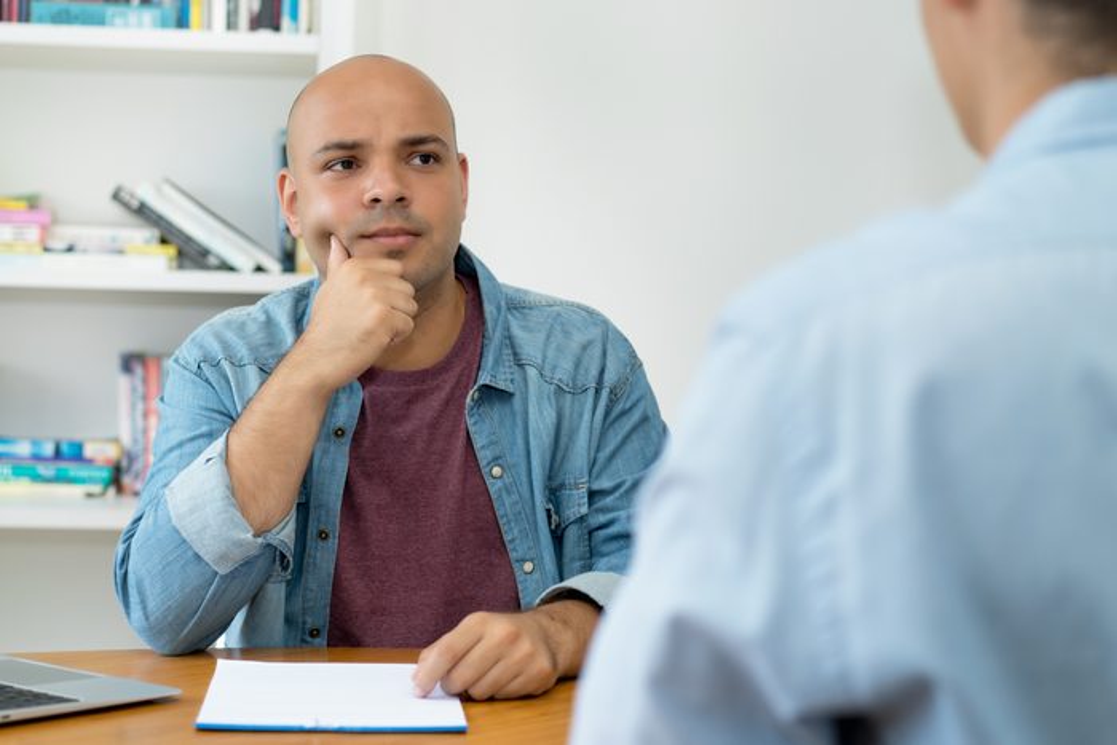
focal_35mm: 55
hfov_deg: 36.2
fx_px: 1707
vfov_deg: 24.6
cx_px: 558
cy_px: 372
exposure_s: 1/250
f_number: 2.8
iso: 125
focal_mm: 55
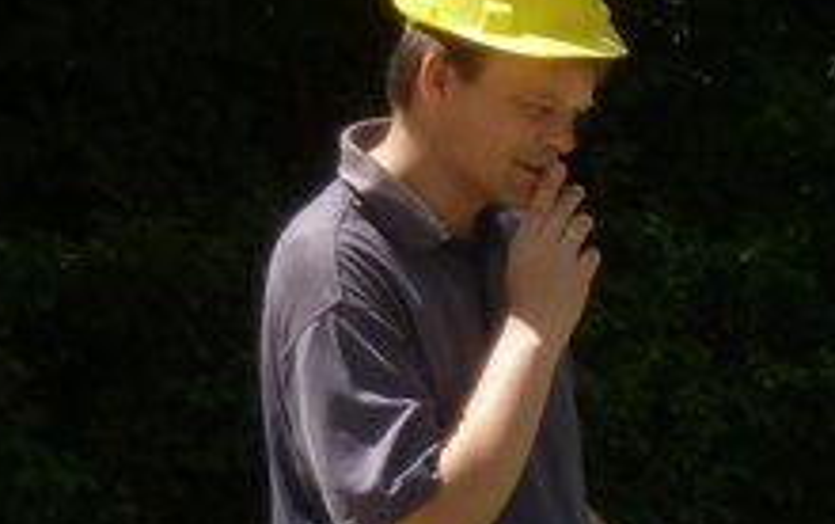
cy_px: 756
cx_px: 1533
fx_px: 8998
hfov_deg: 5.2
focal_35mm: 395
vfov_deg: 3.3
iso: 100
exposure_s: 1/320
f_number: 4.8
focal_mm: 14.8
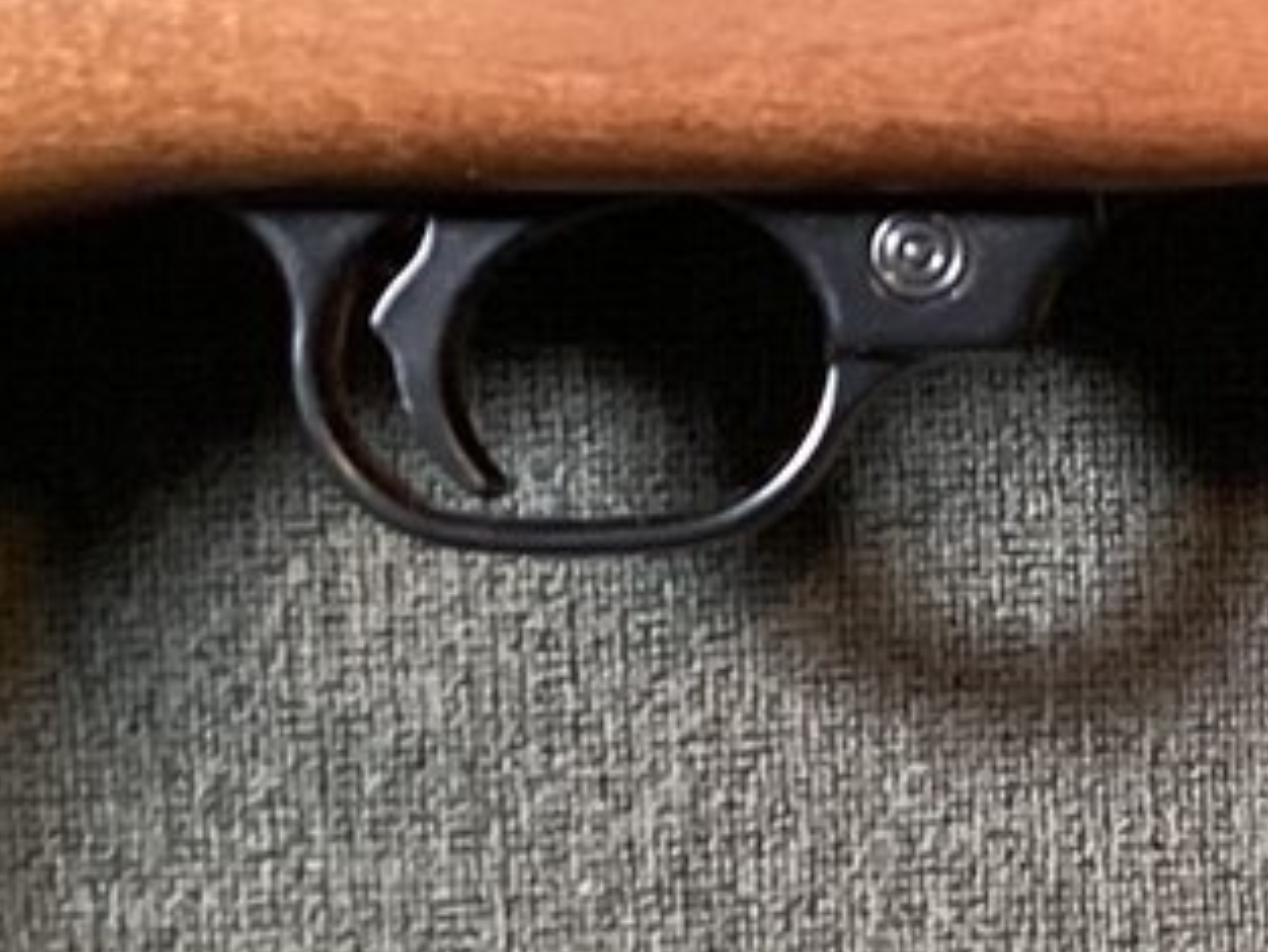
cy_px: 184
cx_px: 1943
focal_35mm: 150
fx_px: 5497
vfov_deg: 9.9
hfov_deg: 12.5
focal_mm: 3.3
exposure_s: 1/33
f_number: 2.4
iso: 250
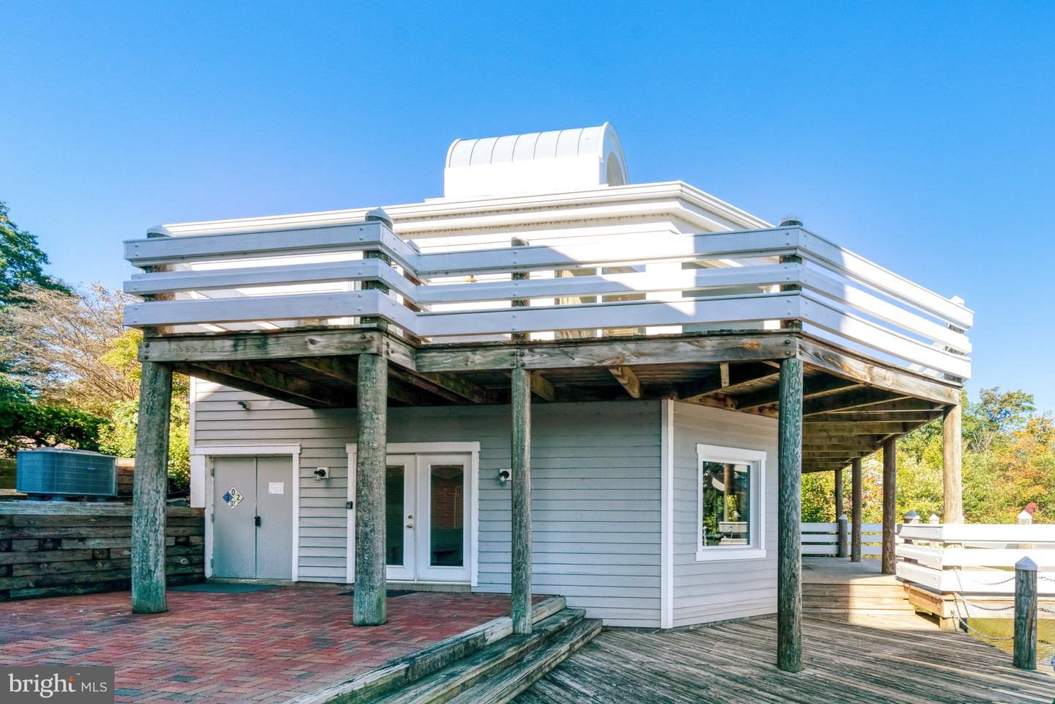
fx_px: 469
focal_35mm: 16
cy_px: 352
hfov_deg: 96.7
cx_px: 528
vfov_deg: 73.7
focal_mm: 16
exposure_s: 1/1250
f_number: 8
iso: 1250
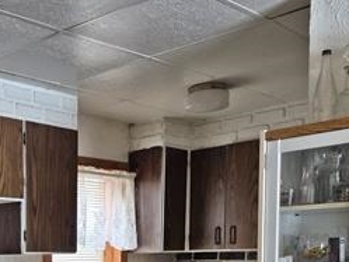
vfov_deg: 22.6
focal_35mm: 59
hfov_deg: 30.8
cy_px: 325
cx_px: 15
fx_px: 595
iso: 640
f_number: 1.8
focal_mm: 5.4
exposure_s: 1/120
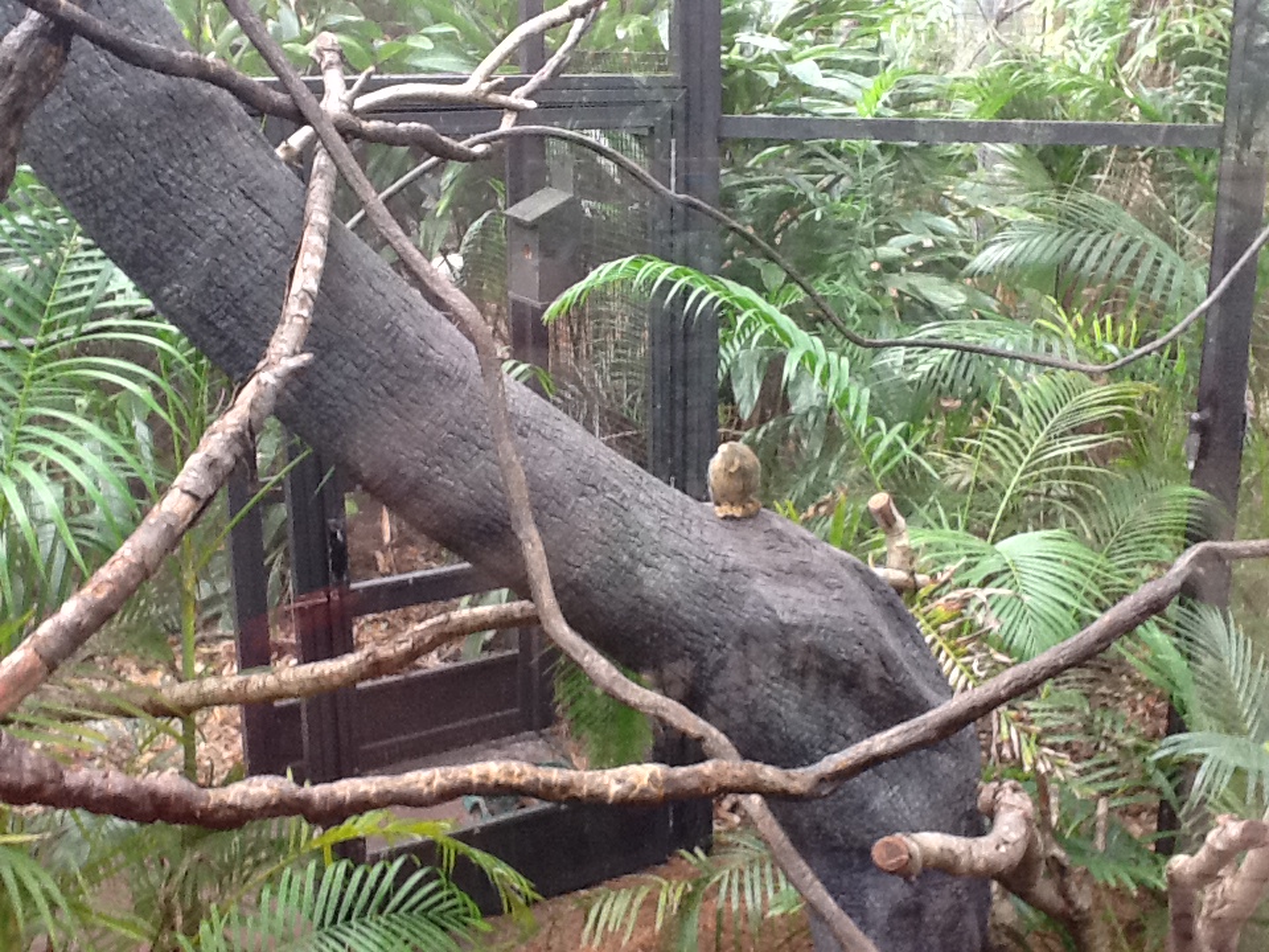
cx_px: 634
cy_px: 476
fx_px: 1173
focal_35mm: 32
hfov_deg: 56.8
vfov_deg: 44.2
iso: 125
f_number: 2.4
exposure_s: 1/30
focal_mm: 2.03
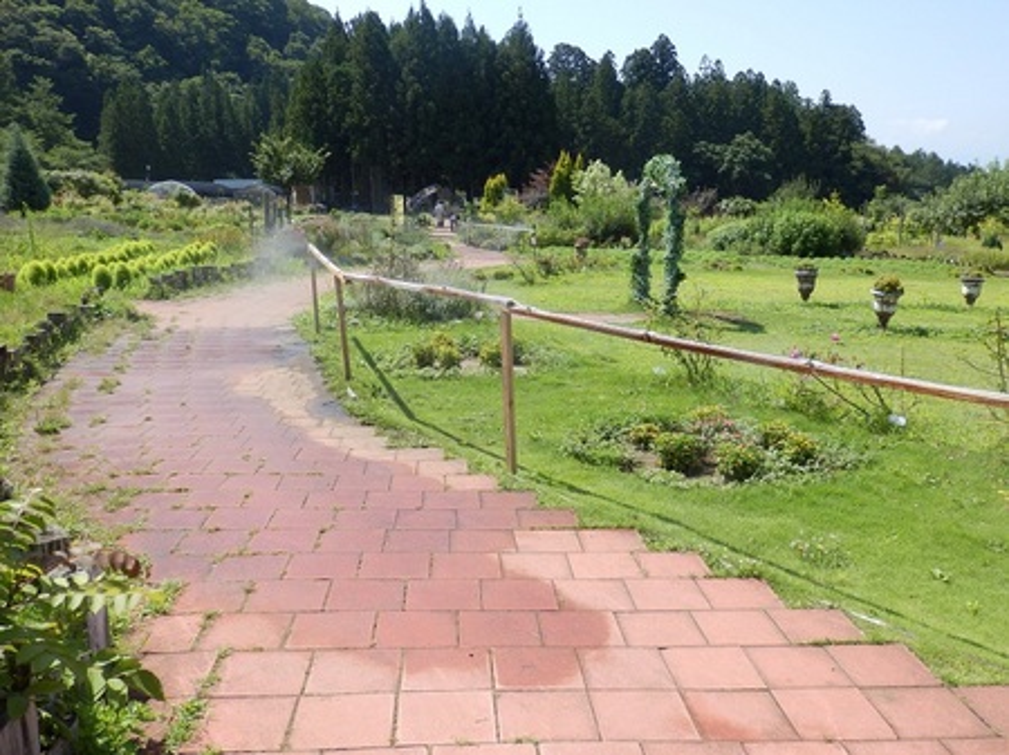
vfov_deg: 46.8
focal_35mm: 30
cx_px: 504
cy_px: 378
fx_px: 874
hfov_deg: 60.0
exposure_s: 1/500
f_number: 3.3
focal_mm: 5.5
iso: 80
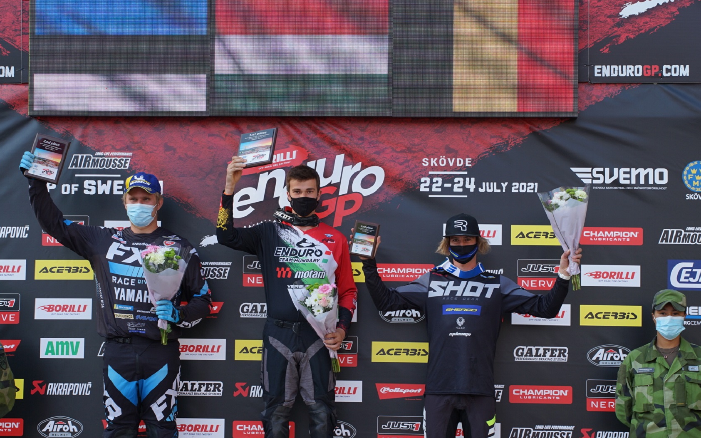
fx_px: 2044
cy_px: 228
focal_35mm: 107
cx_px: 351
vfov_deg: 12.2
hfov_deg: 19.5
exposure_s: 1/60
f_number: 11
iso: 200
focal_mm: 104
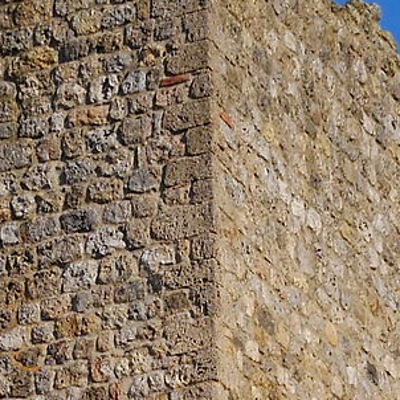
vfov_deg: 4.9
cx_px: 177
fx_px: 4589
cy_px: 772
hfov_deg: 5.0
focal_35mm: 351
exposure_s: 1/320
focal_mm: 25
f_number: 9
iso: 200
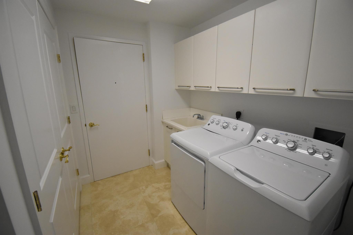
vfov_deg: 77.3
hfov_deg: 100.4
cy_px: 118
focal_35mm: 15
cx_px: 176
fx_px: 147
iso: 2500
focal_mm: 10
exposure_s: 1/640
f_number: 4.5
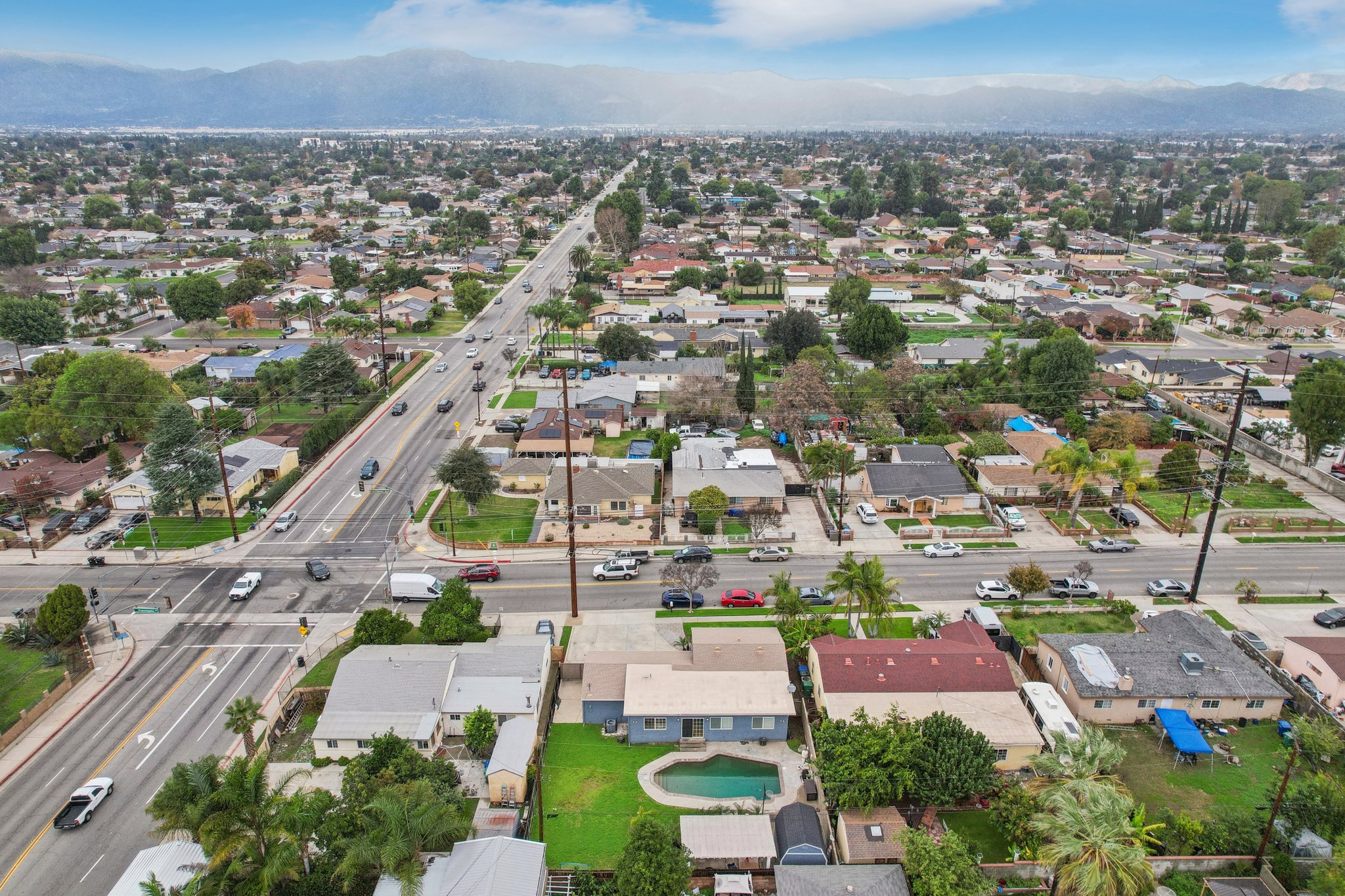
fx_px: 822
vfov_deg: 57.2
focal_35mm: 22
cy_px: 448
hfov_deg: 78.6
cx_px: 672
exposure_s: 1/1000
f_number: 2.8
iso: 150
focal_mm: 8.4
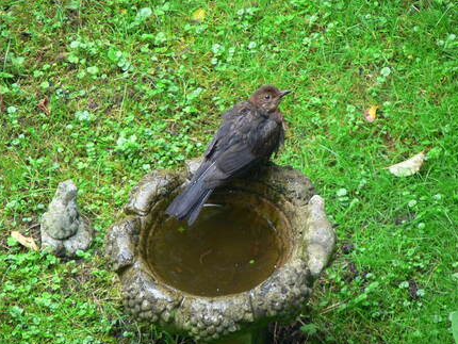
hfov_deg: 4.3
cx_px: 223
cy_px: 166
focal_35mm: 462
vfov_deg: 3.2
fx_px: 6116
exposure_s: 1/50
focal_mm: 72
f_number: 3.3
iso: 100
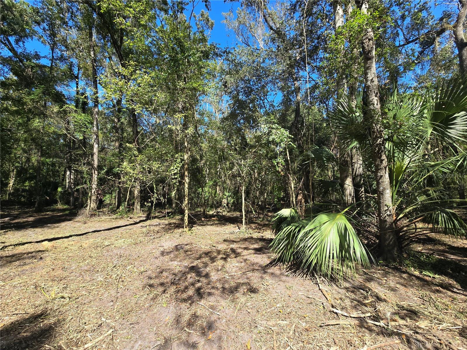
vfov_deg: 89.9
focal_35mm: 13
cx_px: 234
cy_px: 175
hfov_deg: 106.2
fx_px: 175
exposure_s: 1/556
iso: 50
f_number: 2.2
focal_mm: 2.2
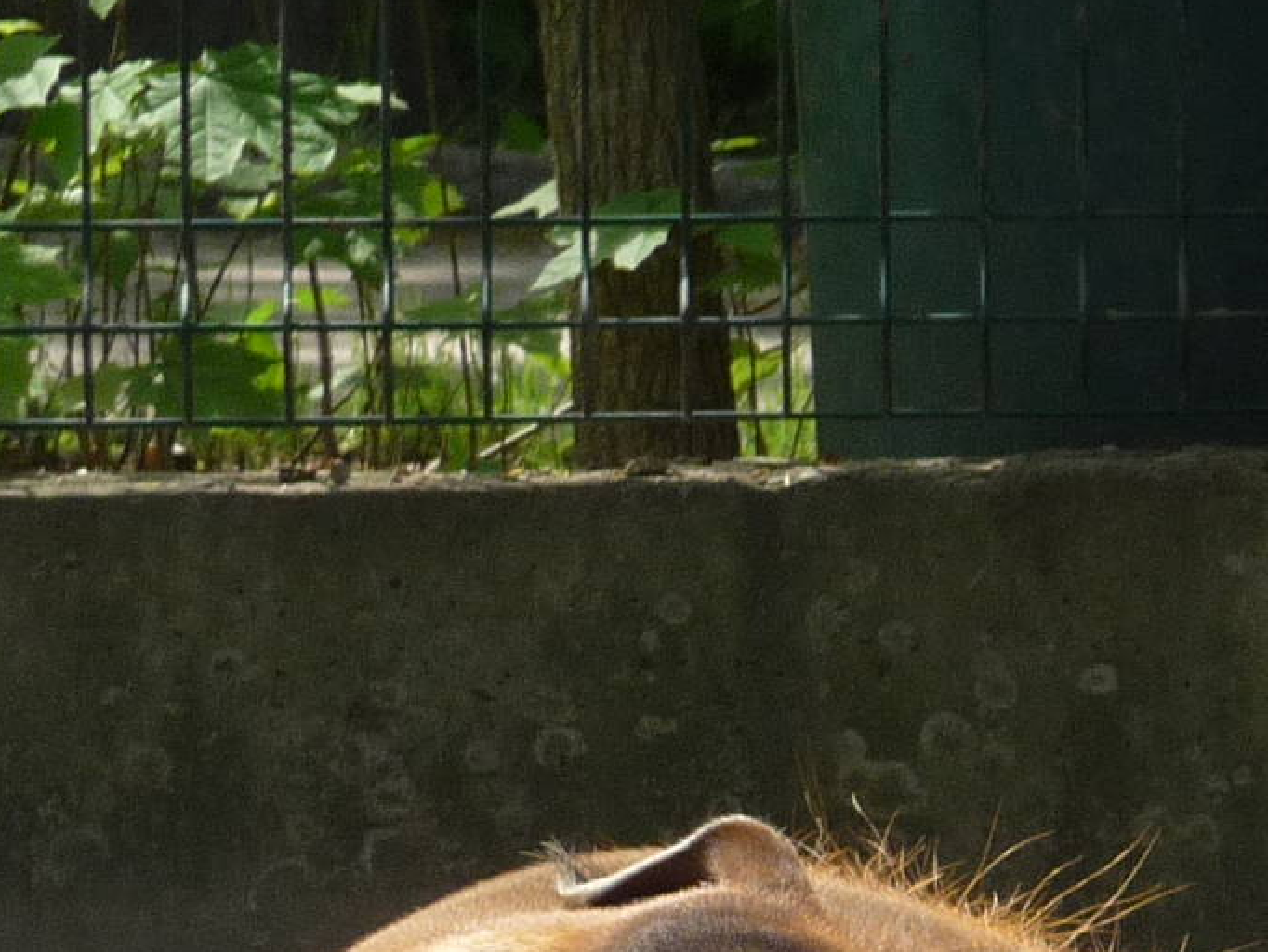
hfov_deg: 1.8
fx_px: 40564
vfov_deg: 1.3
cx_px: 1149
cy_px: 840
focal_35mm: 1107
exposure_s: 1/200
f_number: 4.9
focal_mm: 47
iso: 100
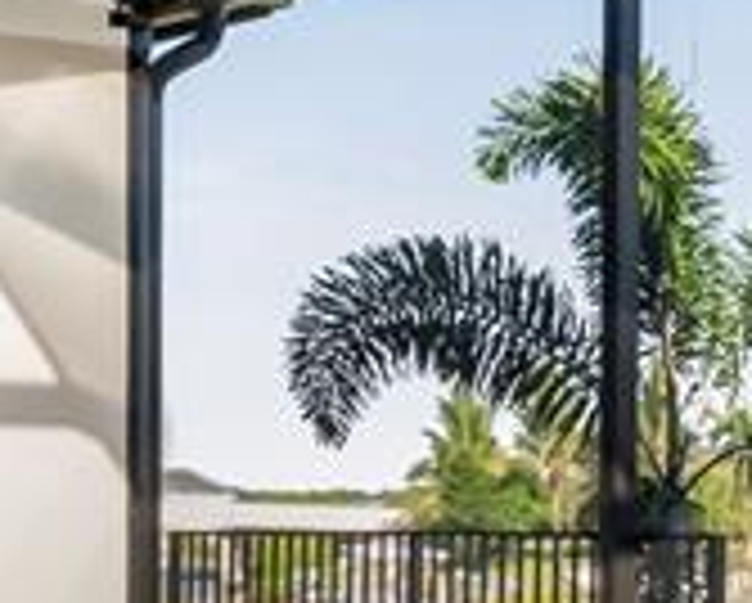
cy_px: 497
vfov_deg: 11.2
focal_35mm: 138
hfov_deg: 13.7
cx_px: 779
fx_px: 3075
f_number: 18
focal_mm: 24
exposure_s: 1/8
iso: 100
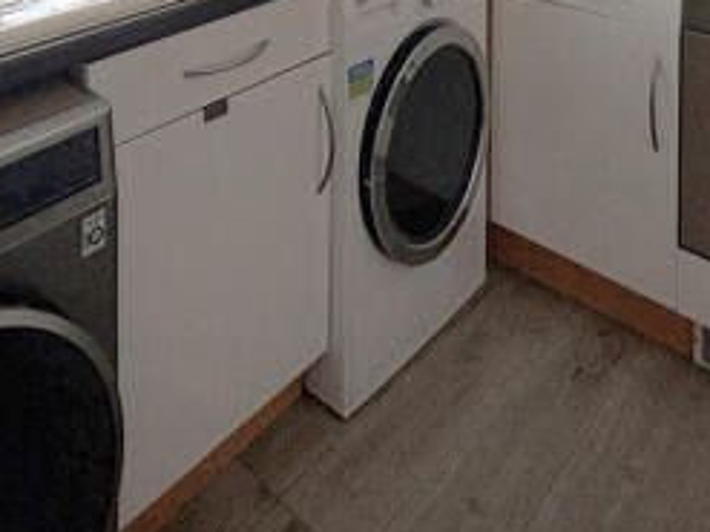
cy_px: -70
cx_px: 171
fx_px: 677
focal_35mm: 33
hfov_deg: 52.7
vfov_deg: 35.7
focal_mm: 2.22
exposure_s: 1/146
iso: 64
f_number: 2.2
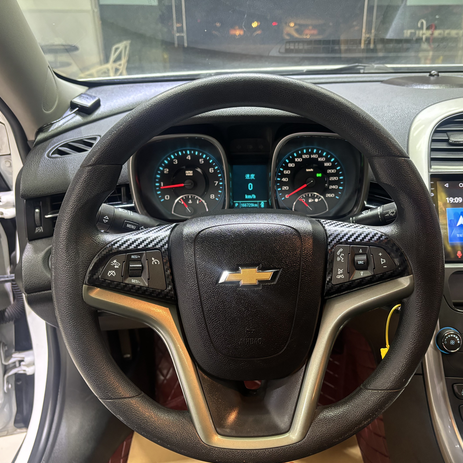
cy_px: 233
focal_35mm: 31
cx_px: 255
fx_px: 469
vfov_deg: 52.5
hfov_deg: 52.4
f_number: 1.6
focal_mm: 5.96
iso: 320
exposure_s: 1/50
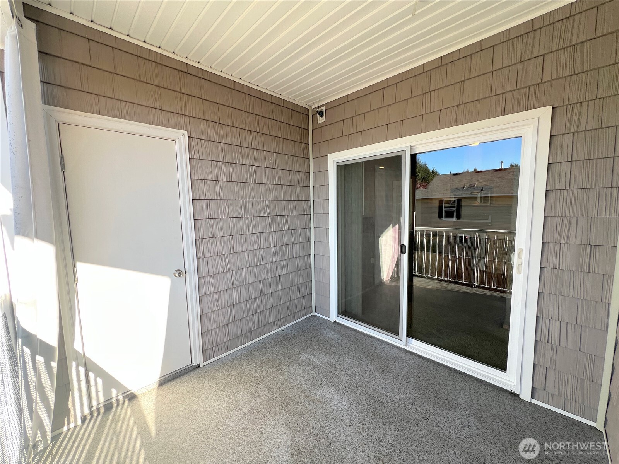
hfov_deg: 106.2
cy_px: 232
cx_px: 310
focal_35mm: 13
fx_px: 232
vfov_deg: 89.9
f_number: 1.8
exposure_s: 1/140
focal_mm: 1.57
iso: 32
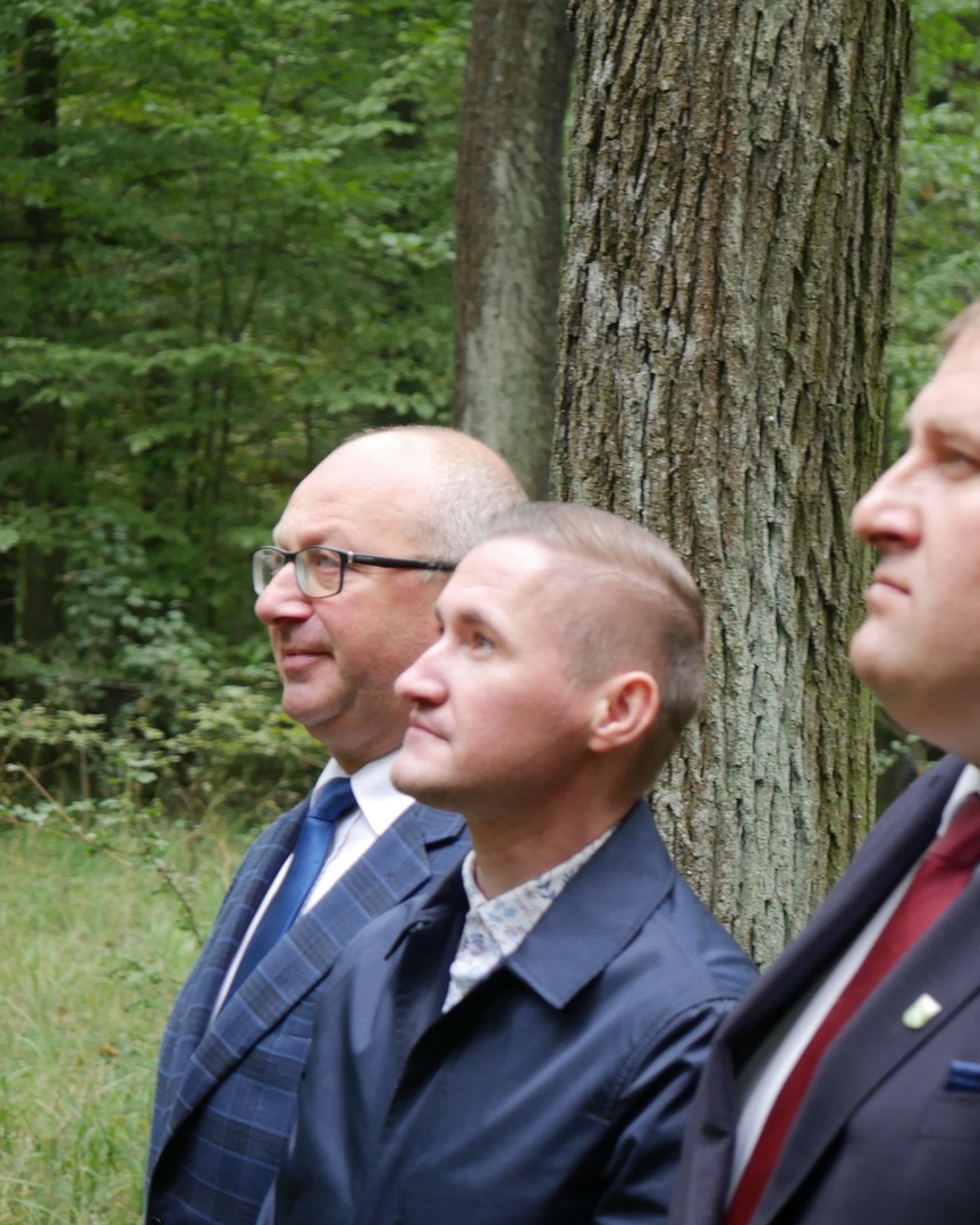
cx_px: 803
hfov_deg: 11.8
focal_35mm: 130
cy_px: 639
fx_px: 4713
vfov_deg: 14.8
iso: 800
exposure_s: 1/125
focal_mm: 45
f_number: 4.5
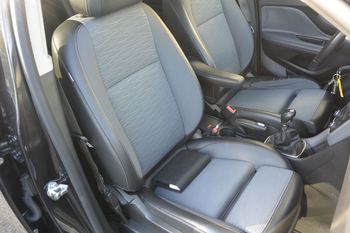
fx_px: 301
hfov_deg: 60.2
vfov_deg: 42.3
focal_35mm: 31
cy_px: 131
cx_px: 191
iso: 400
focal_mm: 10
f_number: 3.5
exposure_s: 1/125
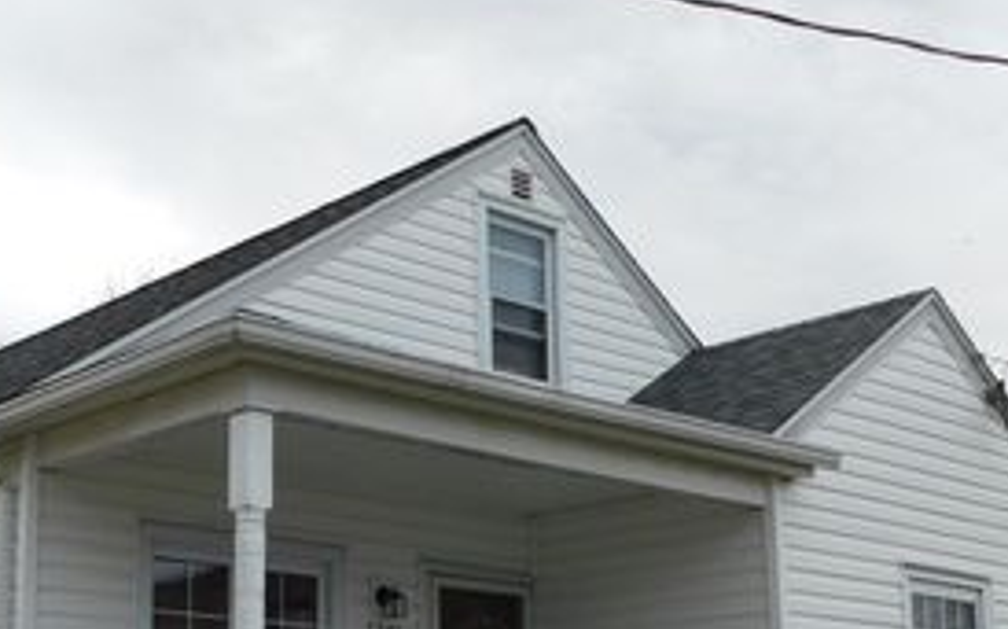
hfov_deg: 34.5
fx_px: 1593
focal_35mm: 58
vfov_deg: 22.0
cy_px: 532
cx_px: 280
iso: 125
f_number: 3.2
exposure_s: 1/1250
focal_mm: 5.3
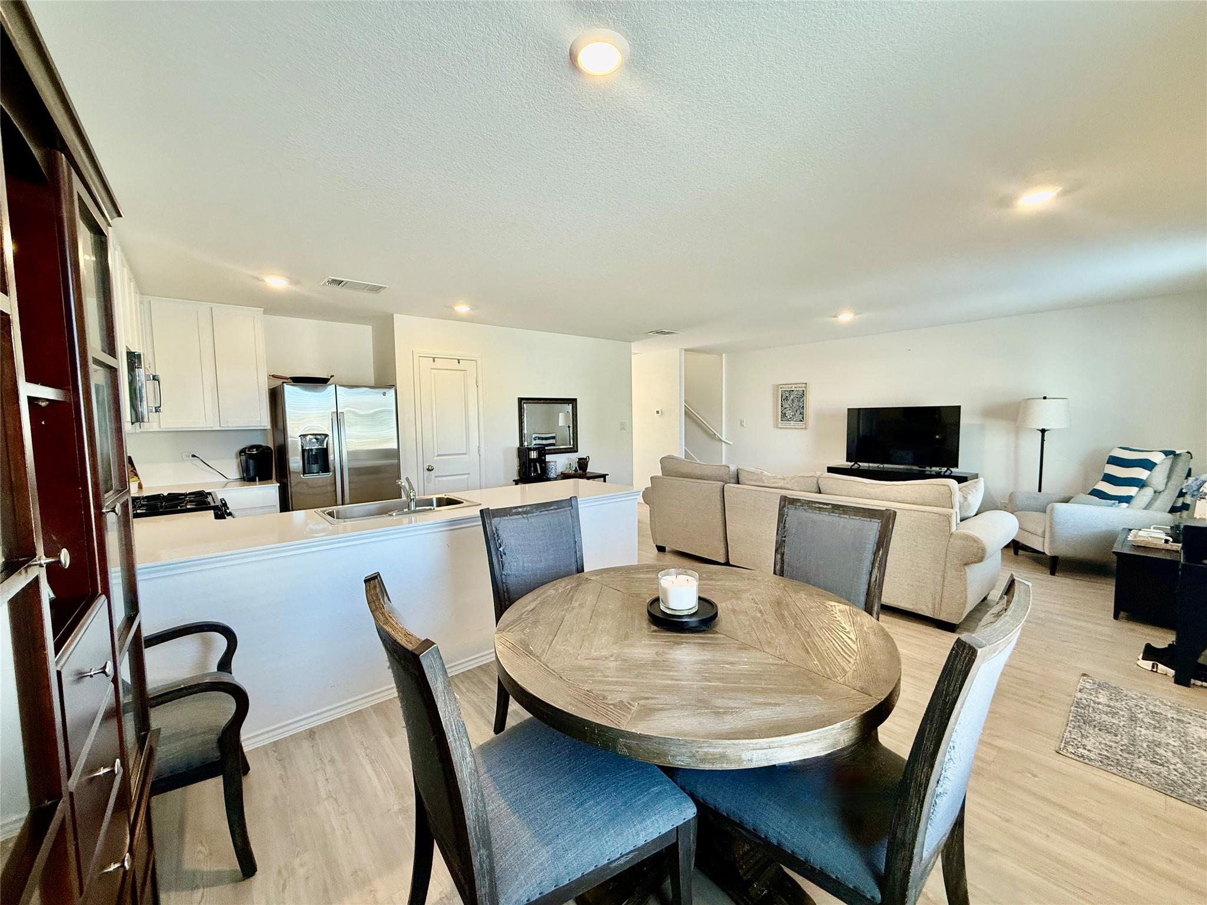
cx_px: 604
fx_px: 488
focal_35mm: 14
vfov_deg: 85.7
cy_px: 452
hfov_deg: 102.1
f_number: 2.2
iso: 160
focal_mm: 2.22
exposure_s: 1/120
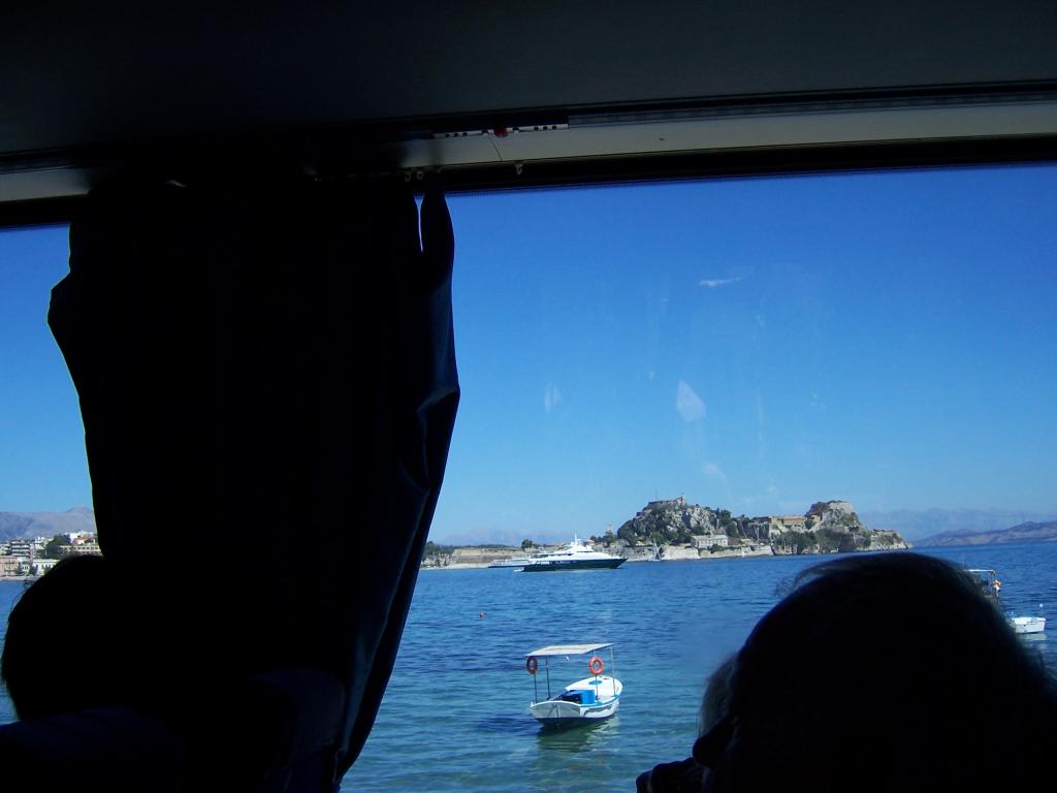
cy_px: 396
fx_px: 1099
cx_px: 528
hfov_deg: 51.4
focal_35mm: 36
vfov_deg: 39.7
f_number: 3
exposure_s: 1/350
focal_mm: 6
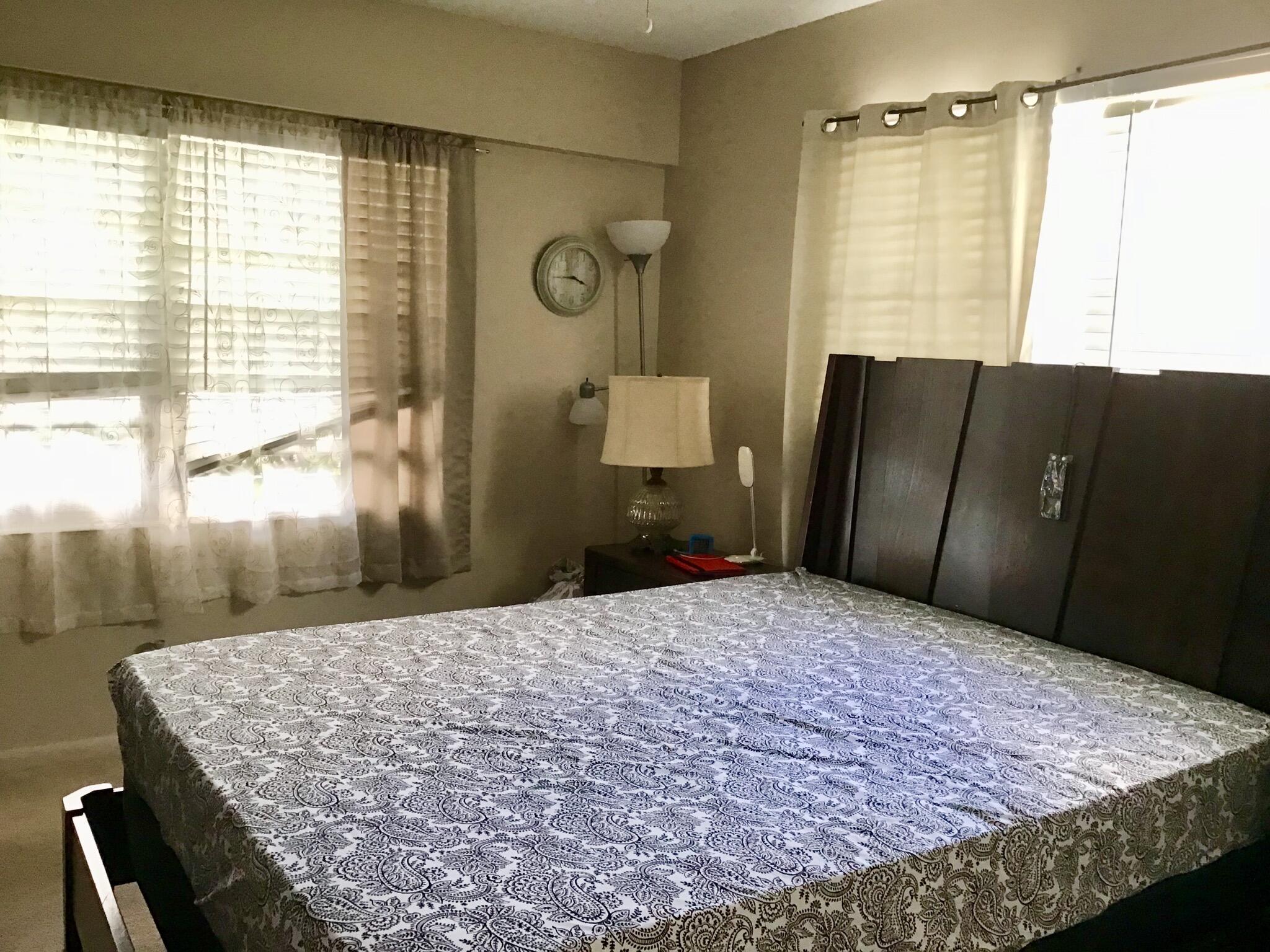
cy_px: 476
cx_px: 635
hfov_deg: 58.4
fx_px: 1137
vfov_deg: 45.4
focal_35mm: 31
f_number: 2.4
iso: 100
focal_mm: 3.3
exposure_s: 1/30
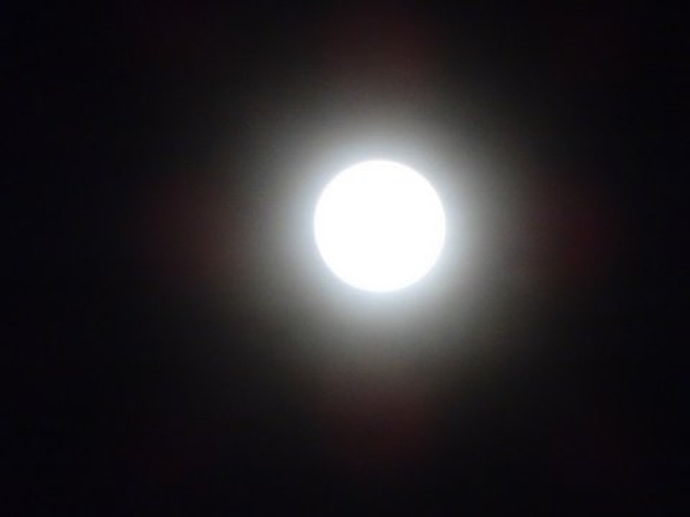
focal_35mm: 720
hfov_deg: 2.8
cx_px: 345
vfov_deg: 2.1
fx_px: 14352
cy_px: 258
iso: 1600
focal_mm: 123
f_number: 6.4
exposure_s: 1/50
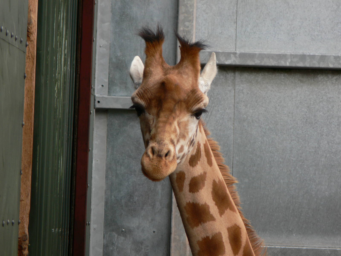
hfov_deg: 4.7
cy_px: 128
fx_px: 4137
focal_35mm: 420
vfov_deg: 3.5
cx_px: 170
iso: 80
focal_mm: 88.8
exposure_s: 1/80
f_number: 4
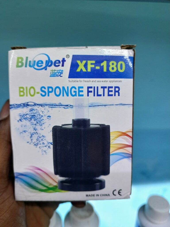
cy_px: 114
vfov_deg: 73.9
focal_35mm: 23
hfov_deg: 58.9
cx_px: 85
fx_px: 151
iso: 64
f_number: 1.8
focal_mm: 5.06
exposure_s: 1/50
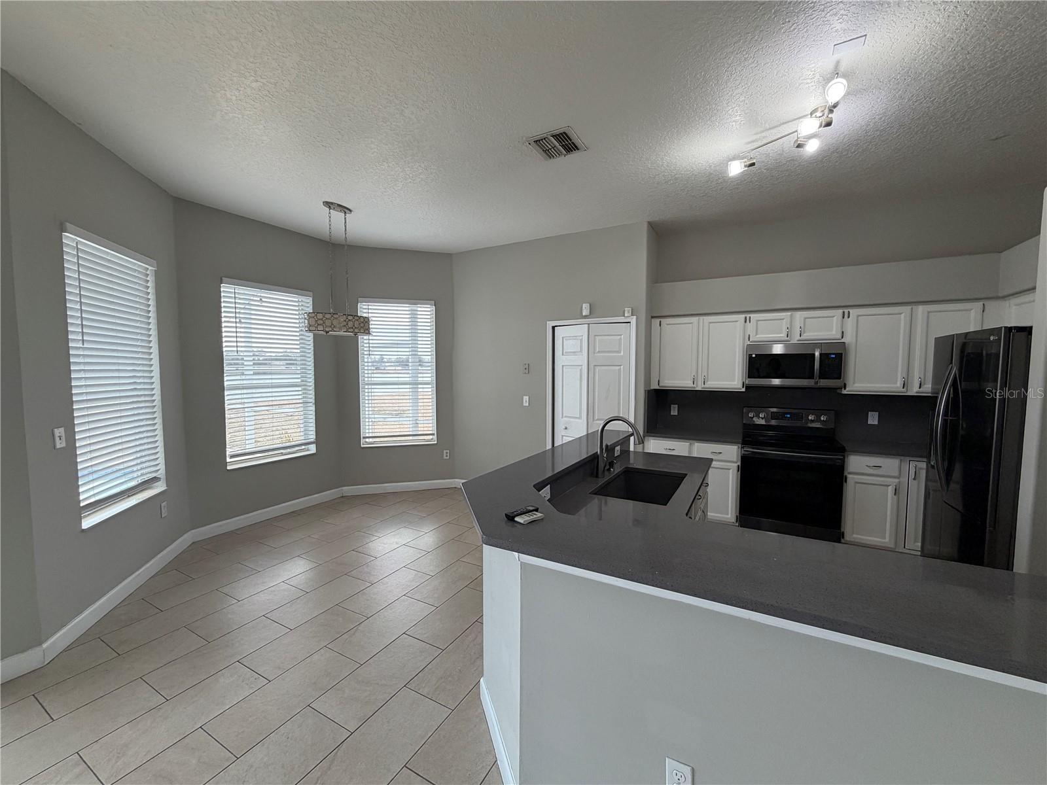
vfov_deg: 85.7
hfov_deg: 102.1
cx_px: 524
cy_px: 392
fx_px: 423
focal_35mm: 14
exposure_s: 1/120
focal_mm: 2.22
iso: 125
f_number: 2.2
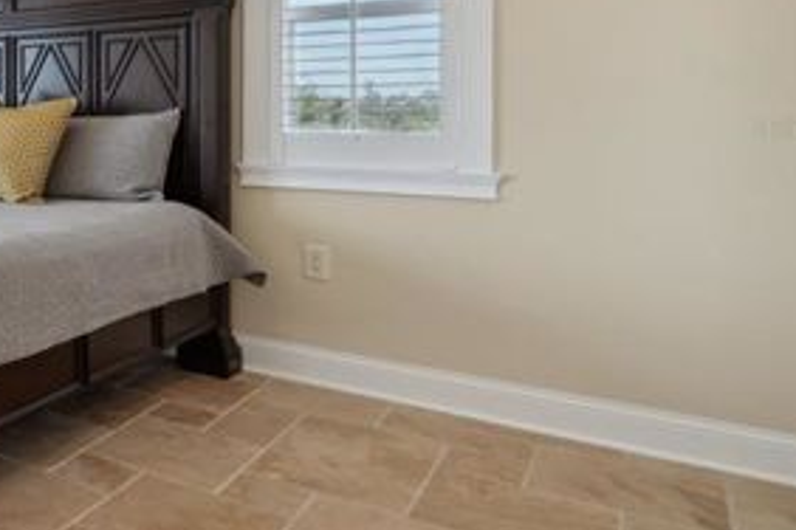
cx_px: -131
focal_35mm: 35
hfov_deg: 40.5
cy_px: 128
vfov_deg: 36.9
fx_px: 774
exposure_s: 1/30
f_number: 9
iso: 250
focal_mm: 14
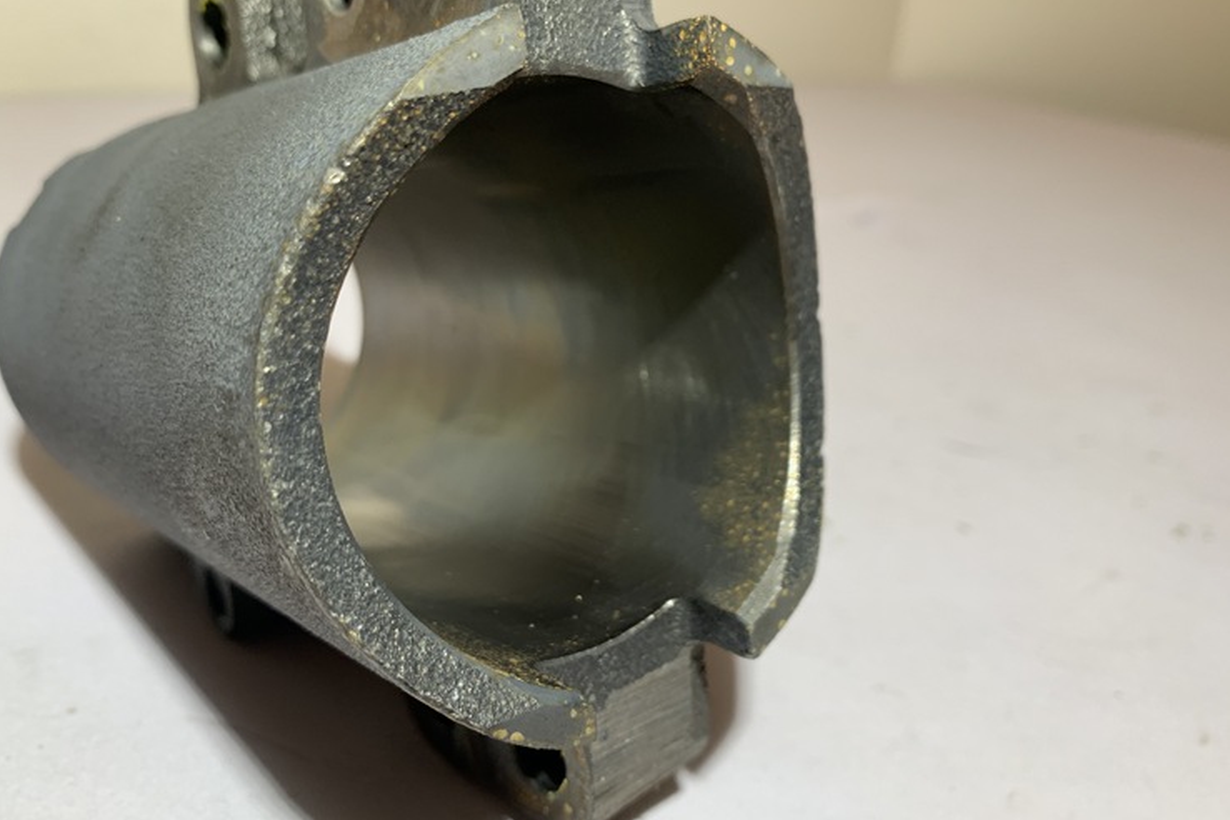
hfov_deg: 65.5
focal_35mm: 28
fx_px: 957
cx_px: 603
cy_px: 391
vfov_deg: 46.4
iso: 64
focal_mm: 4.25
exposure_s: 1/121
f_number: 1.8
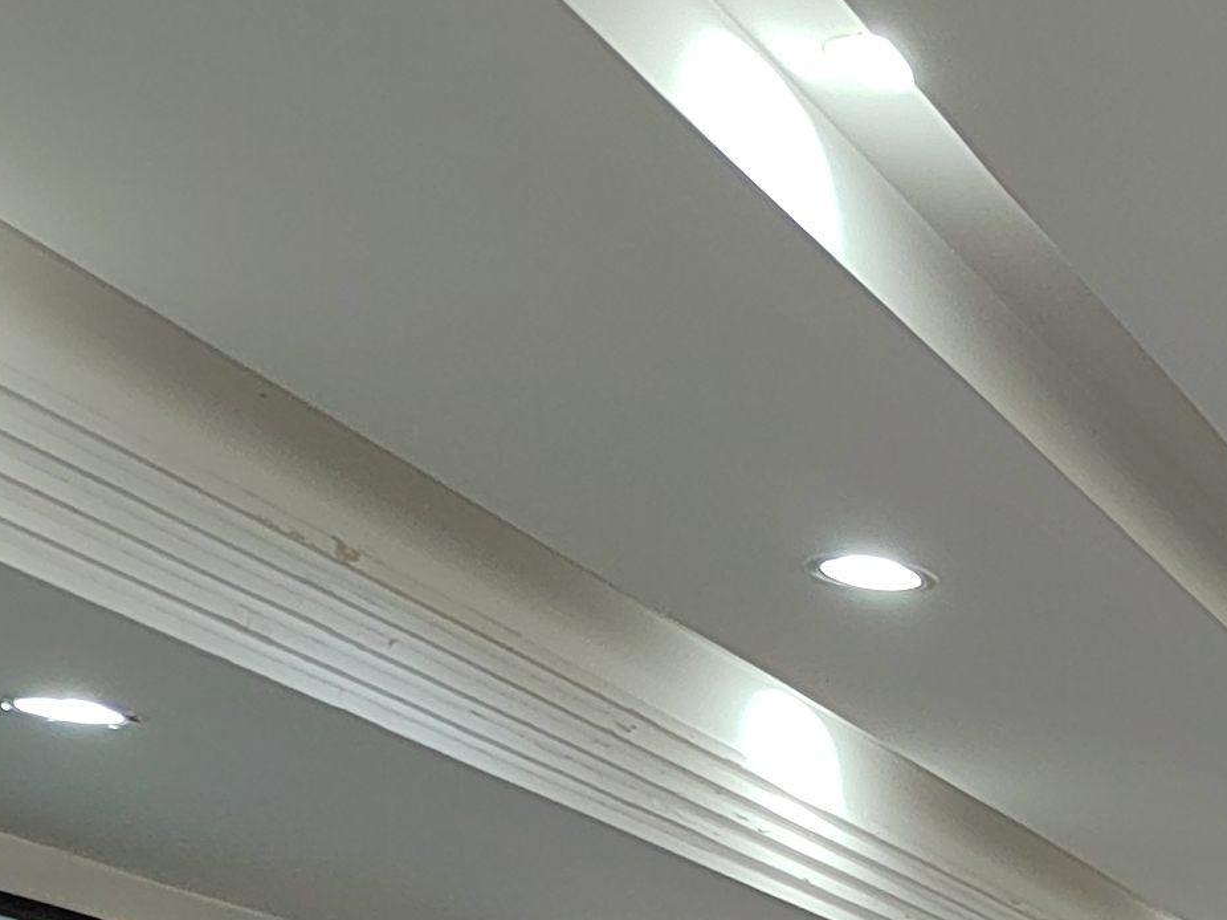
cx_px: 2108
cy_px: 1662
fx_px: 3437
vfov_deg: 13.6
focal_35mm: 97
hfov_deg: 17.1
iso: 656
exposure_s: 1/50
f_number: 1.9
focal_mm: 5.52
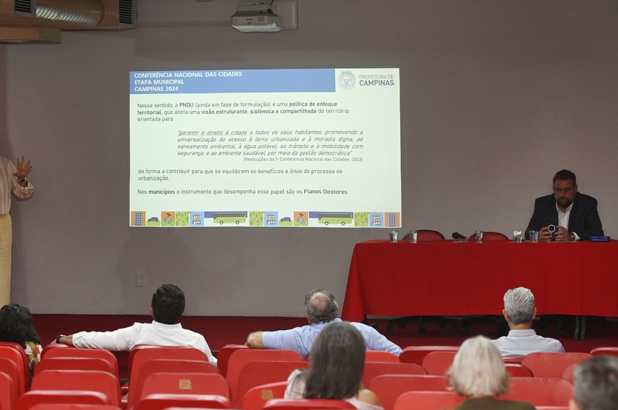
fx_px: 2280
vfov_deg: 10.3
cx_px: 288
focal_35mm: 133
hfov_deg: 15.4
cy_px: 197
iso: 2500
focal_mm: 110
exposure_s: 1/200
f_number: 5
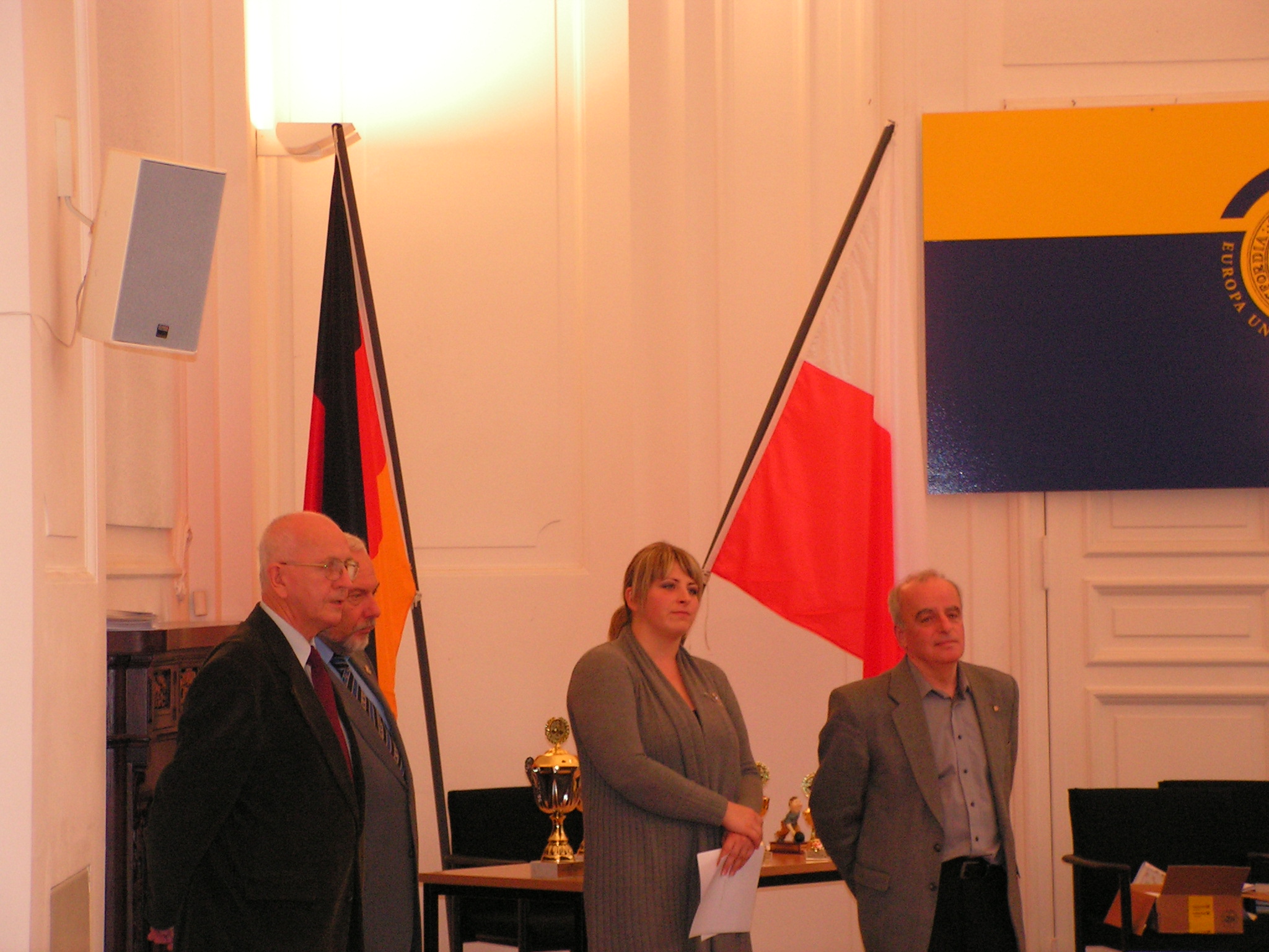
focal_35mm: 113
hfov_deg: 17.4
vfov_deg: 13.1
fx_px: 4143
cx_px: 634
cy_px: 476
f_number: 3.4
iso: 200
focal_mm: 18.9
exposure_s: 1/60
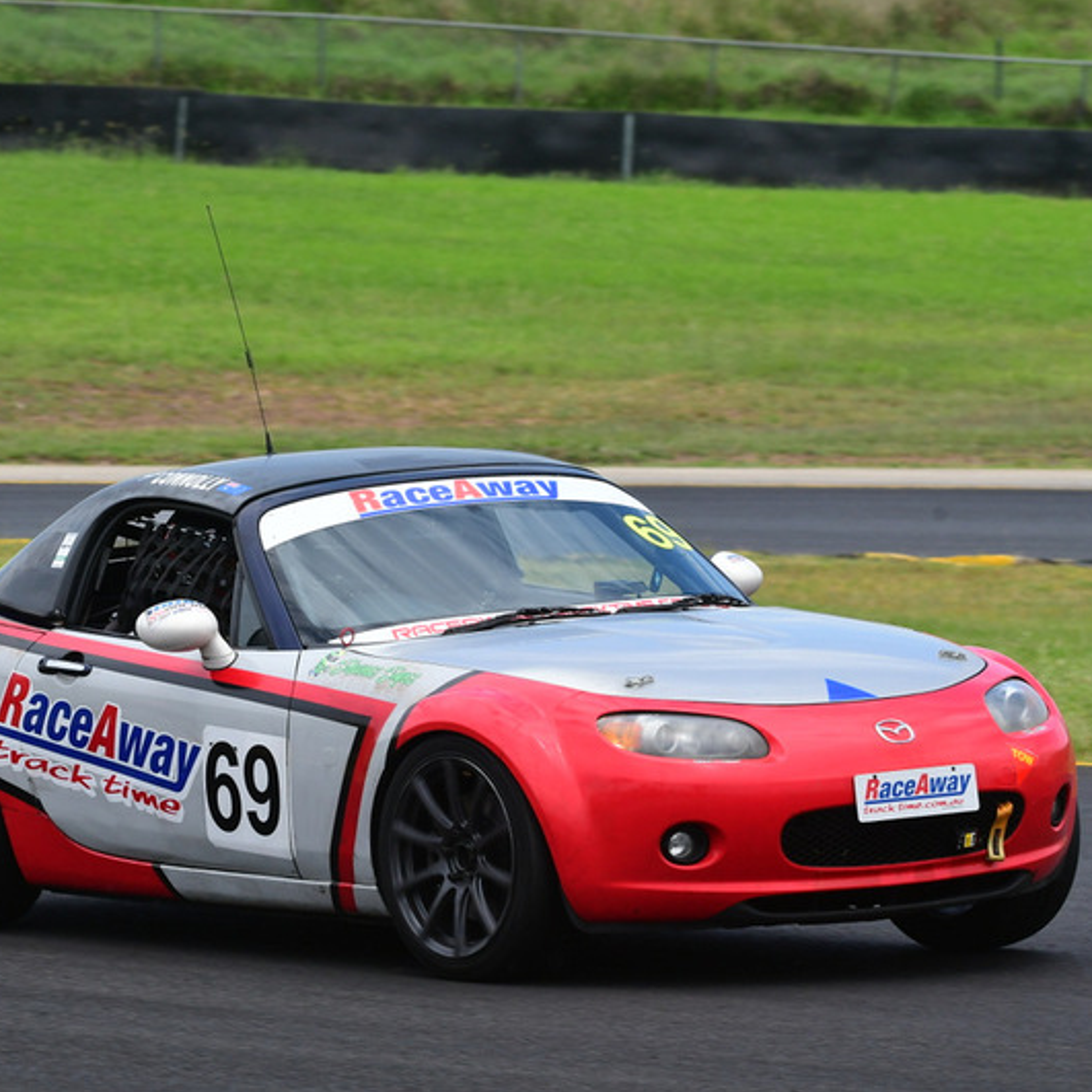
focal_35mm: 384
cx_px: 512
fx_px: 13705
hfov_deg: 4.6
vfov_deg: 4.6
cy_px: 545
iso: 640
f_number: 11
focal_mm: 200
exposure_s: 1/640
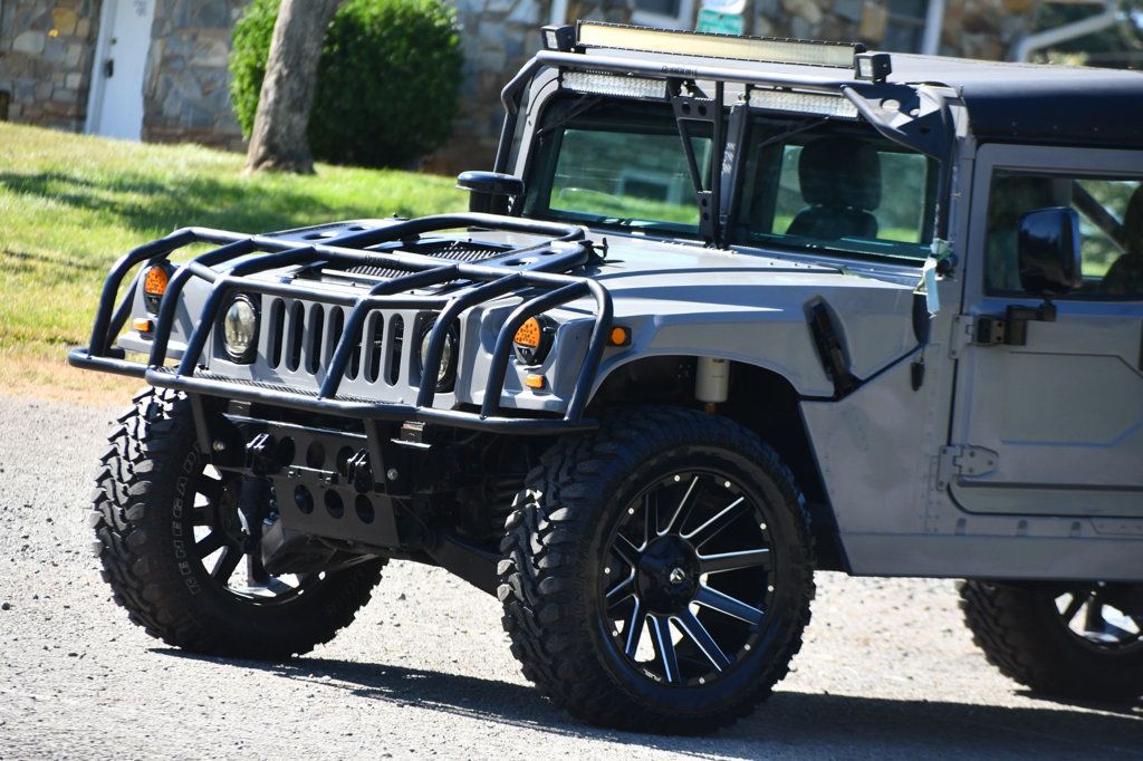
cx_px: 572
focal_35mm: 247
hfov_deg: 8.3
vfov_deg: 5.6
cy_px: 380
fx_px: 7839
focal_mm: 165
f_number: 5.6
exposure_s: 1/500
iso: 360
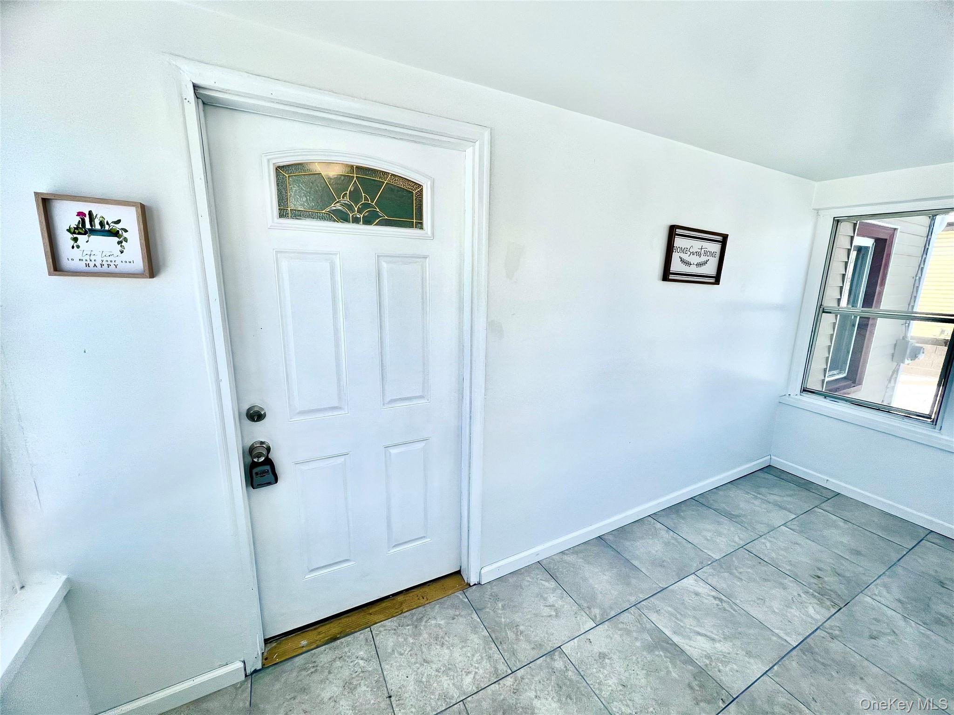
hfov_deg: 106.2
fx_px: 358
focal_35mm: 13
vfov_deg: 89.9
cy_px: 358
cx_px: 477
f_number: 1.8
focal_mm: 1.57
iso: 32
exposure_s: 1/699
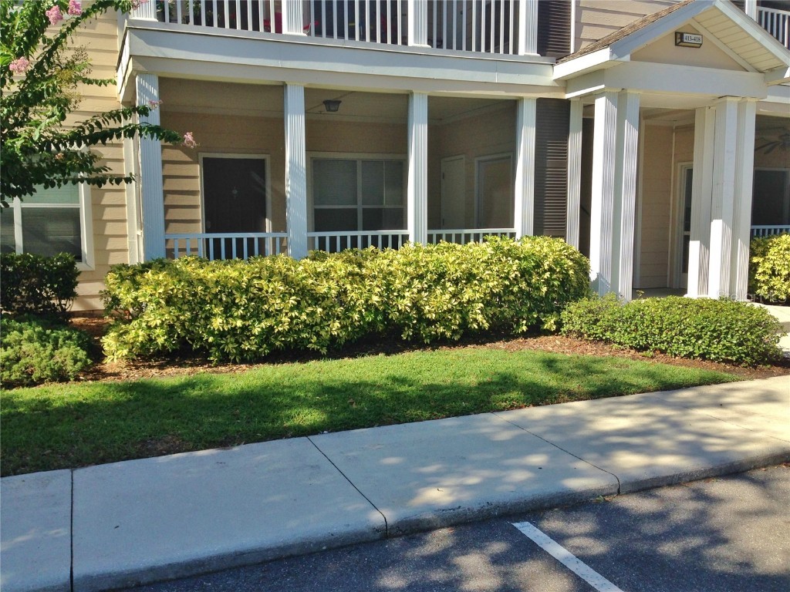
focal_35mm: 33
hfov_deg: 55.4
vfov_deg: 42.9
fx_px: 753
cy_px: 296
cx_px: 395
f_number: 2.4
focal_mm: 4.12
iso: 50
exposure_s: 1/951
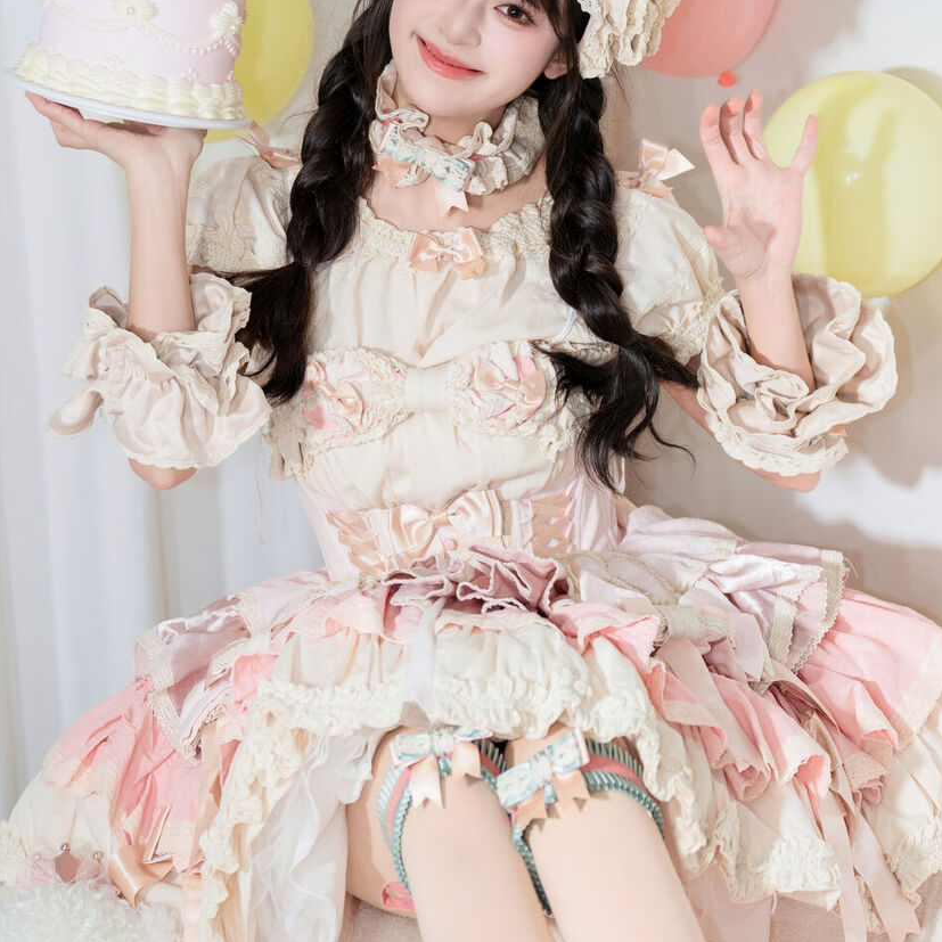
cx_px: 541
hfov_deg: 12.8
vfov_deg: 12.8
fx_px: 4187
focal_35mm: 136
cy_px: 330
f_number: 3.2
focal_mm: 84
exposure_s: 1/200
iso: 800
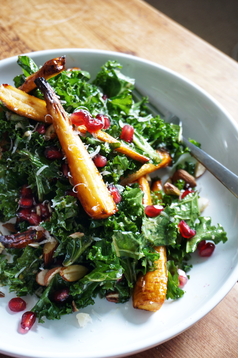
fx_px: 462
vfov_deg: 42.4
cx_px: 119
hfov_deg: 28.9
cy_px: 179
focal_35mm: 46
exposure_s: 1/13
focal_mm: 31
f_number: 5
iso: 200
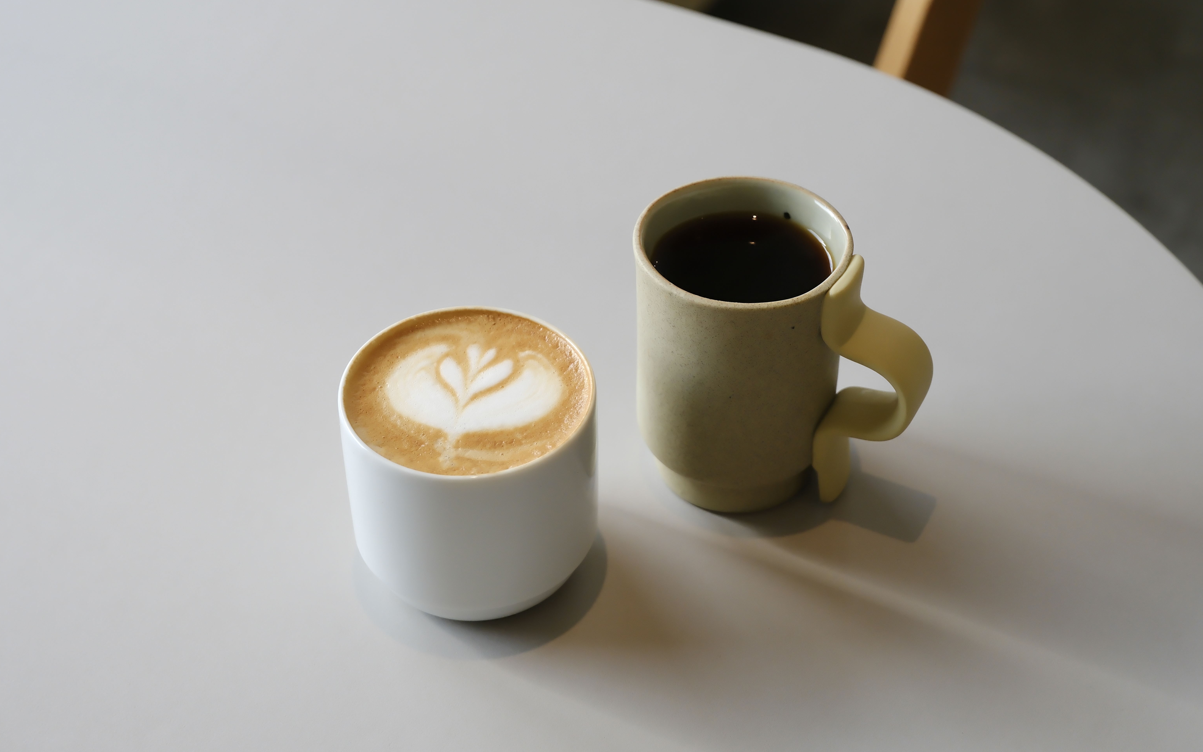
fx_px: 2066
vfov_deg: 20.6
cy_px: 352
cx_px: 601
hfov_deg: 32.5
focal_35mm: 63
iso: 1000
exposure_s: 1/800
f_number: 4.3
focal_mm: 40.8
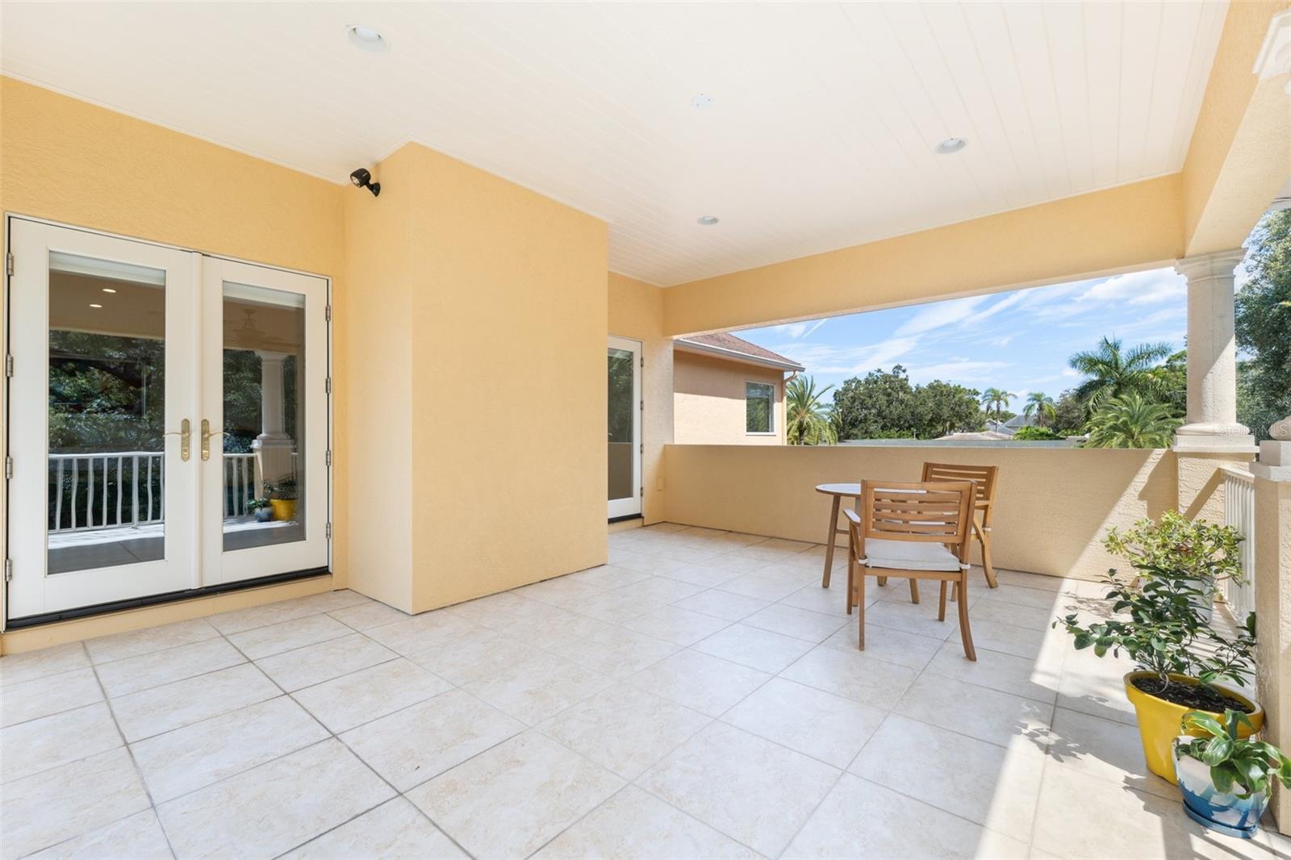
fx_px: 502
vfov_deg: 81.2
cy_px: 430
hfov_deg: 104.3
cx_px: 646
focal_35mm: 14
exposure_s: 1/200
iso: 400
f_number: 8
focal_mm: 14
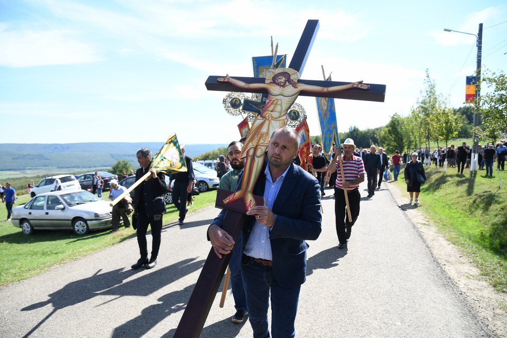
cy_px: 169
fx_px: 338
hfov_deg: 73.7
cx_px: 254
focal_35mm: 24
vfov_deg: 53.1
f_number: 3.5
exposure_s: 1/3200
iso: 500
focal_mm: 16
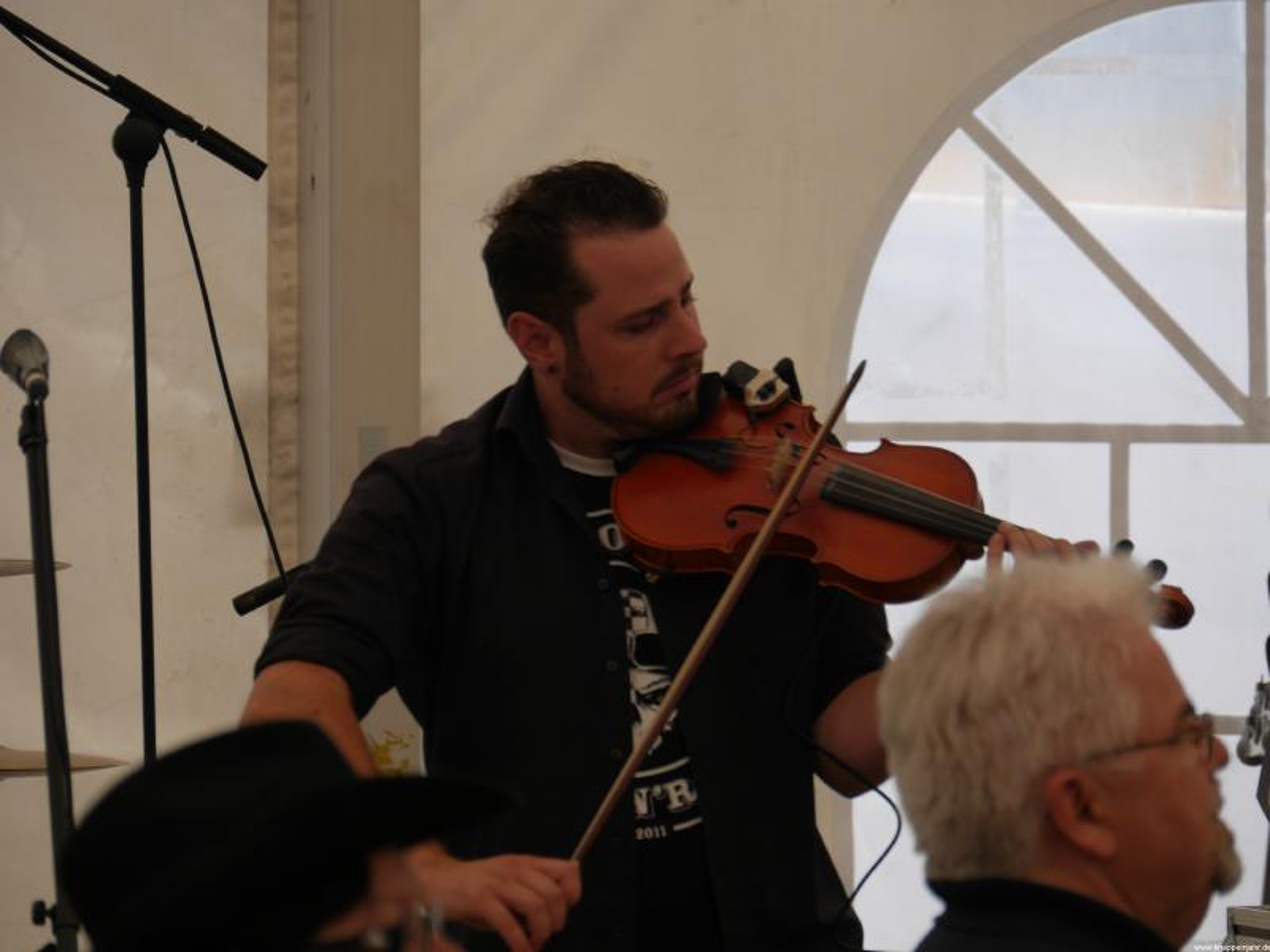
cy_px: 476
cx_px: 635
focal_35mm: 280
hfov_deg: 7.1
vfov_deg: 5.3
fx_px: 10273
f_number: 5.8
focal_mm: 140
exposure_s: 1/320
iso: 200
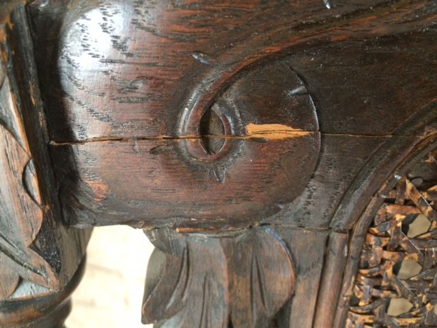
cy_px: 164
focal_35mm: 29
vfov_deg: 48.2
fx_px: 366
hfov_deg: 61.7
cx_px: 218
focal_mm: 4.15
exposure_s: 1/30
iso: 64
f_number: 2.2
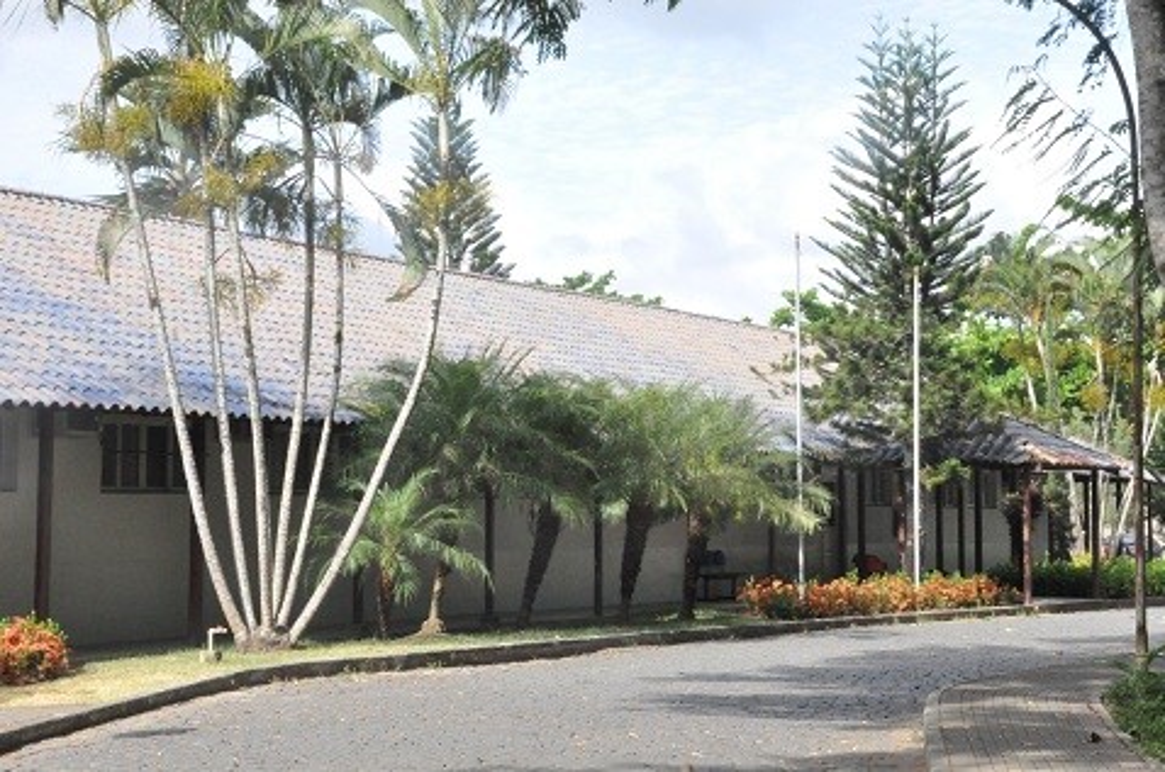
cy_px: 386
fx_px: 2520
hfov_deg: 26.0
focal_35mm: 78
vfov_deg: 17.4
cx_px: 582
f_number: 32
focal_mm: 52
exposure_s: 1/200
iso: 3200
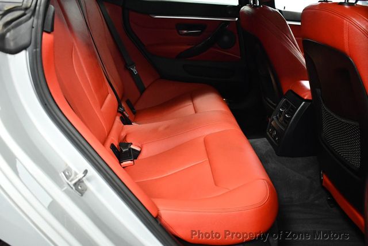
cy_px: 123
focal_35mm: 36
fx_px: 368
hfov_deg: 53.1
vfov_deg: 36.9
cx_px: 184
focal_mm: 18
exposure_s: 1/60
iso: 3200
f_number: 3.5
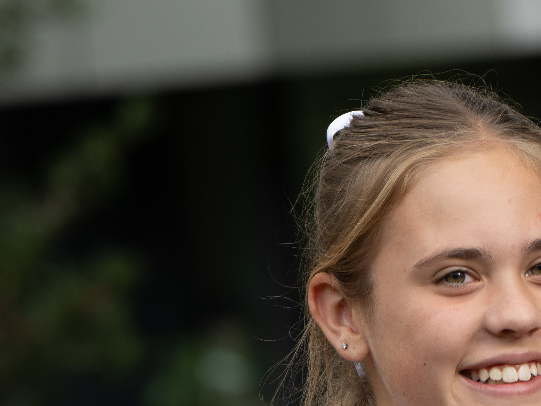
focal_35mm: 576
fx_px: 9003
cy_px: 504
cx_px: 902
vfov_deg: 2.6
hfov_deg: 3.4
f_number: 5
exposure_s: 1/200
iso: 160
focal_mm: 145
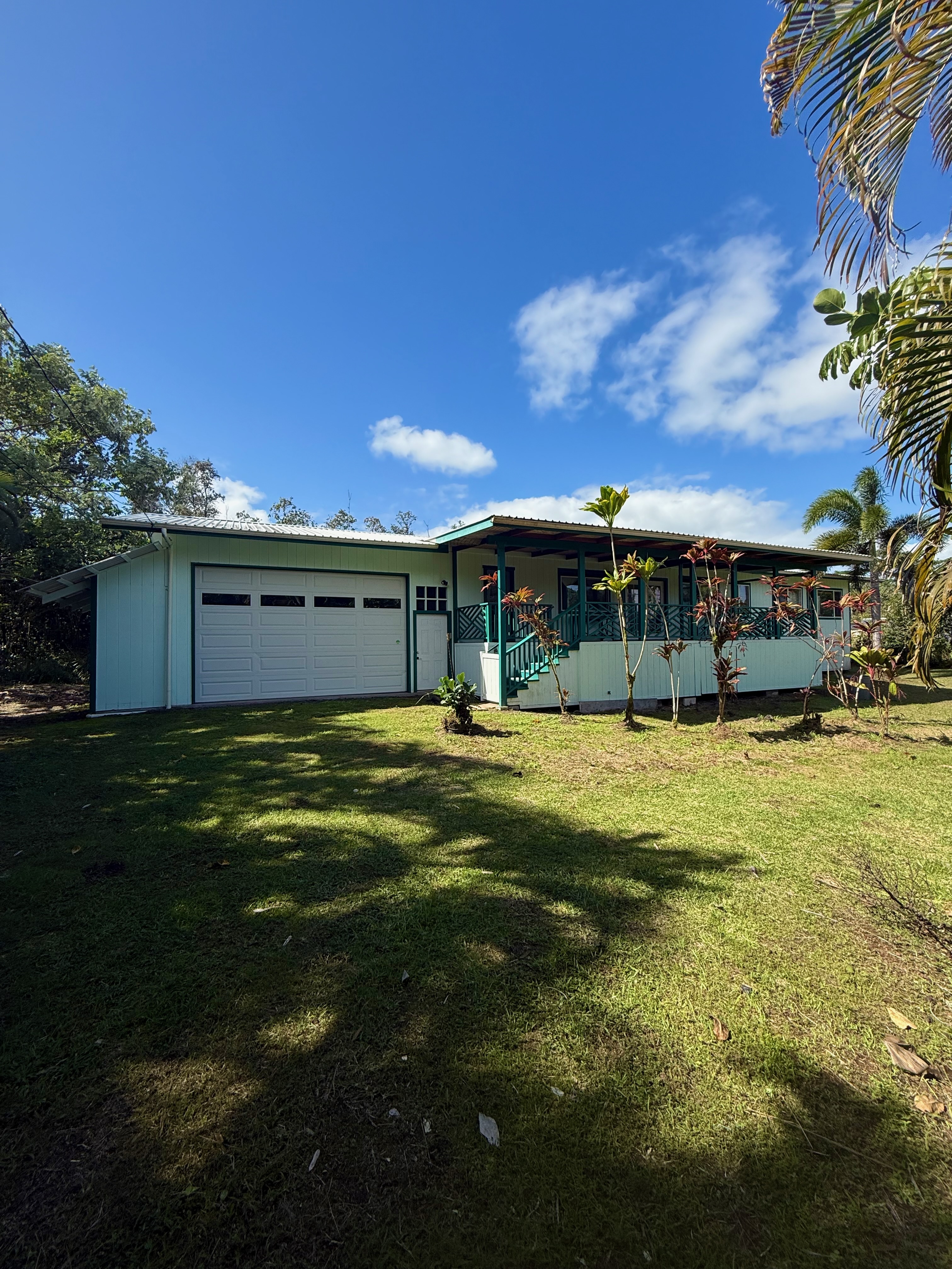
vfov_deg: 102.1
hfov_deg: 85.7
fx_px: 513
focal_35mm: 14
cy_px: 634
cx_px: 476
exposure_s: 1/1399
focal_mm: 2.22
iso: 50
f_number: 2.2
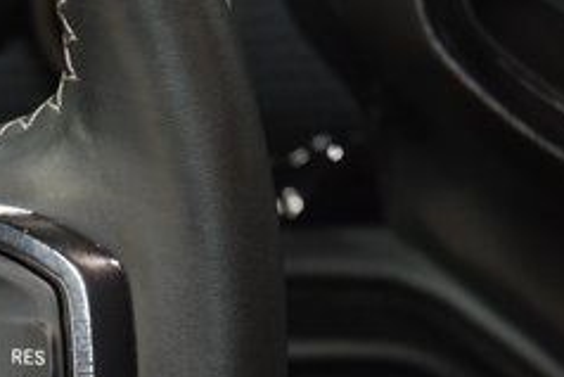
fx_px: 4421
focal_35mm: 282
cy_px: 352
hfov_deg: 7.2
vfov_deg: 4.9
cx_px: -142
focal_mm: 70
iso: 2000
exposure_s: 1/25
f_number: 4.5
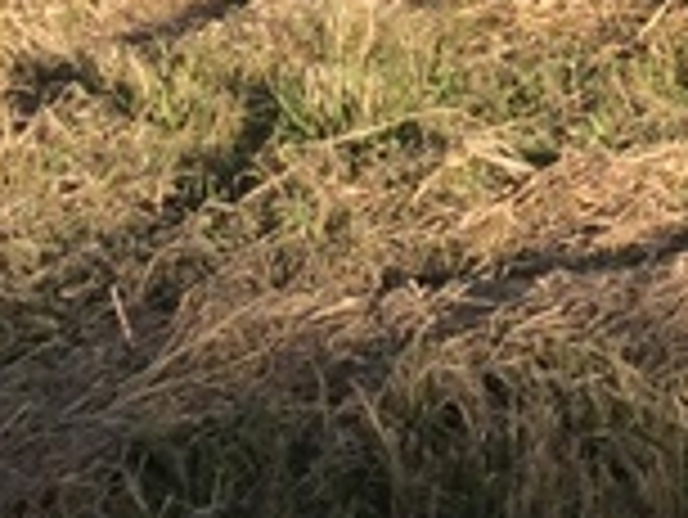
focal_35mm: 167
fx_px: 3322
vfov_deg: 8.4
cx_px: 1052
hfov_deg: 11.3
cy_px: -590
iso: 32
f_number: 2.4
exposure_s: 1/1100
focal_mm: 3.3
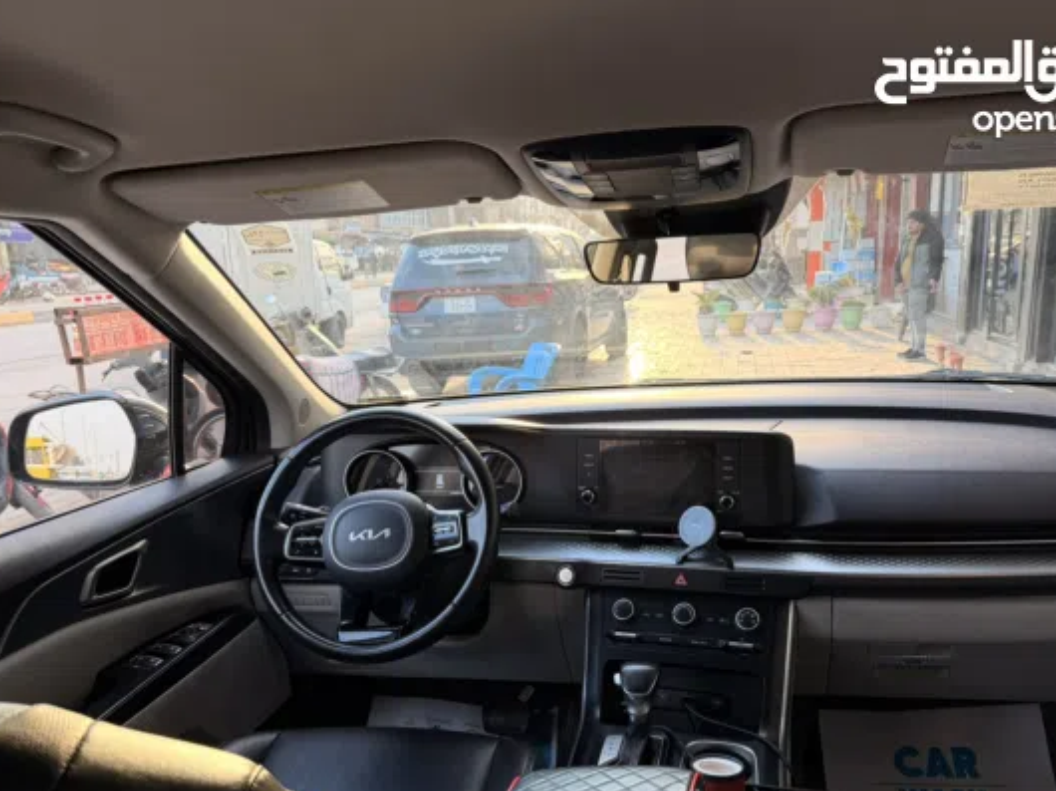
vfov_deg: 47.9
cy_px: 470
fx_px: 884
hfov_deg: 61.6
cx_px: 576
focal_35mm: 29
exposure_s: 1/178
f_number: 1.78
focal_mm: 6.76
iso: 100
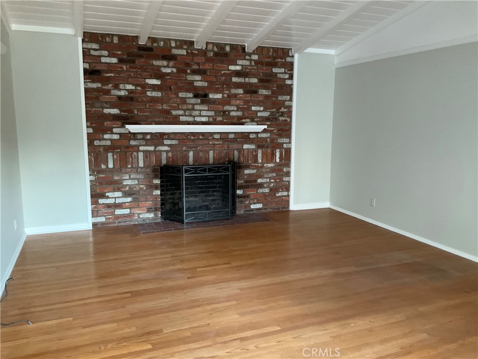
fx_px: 400
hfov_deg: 61.7
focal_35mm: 29
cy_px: 180
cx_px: 239
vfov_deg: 48.2
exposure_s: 1/40
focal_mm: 3
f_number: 1.8
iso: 250
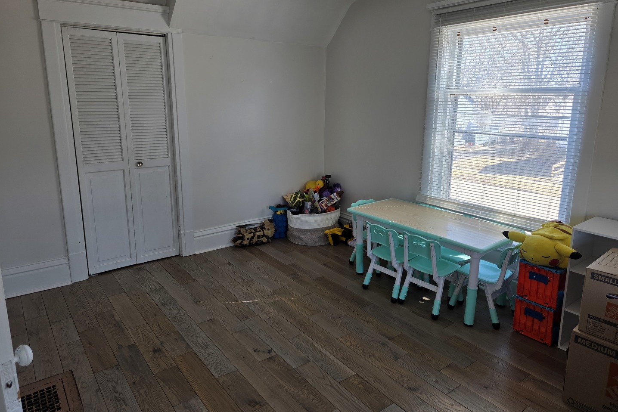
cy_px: 181
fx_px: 412
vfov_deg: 53.0
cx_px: 310
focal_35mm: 24
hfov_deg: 73.7
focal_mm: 6.3
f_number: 1.7
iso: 64
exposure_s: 1/180
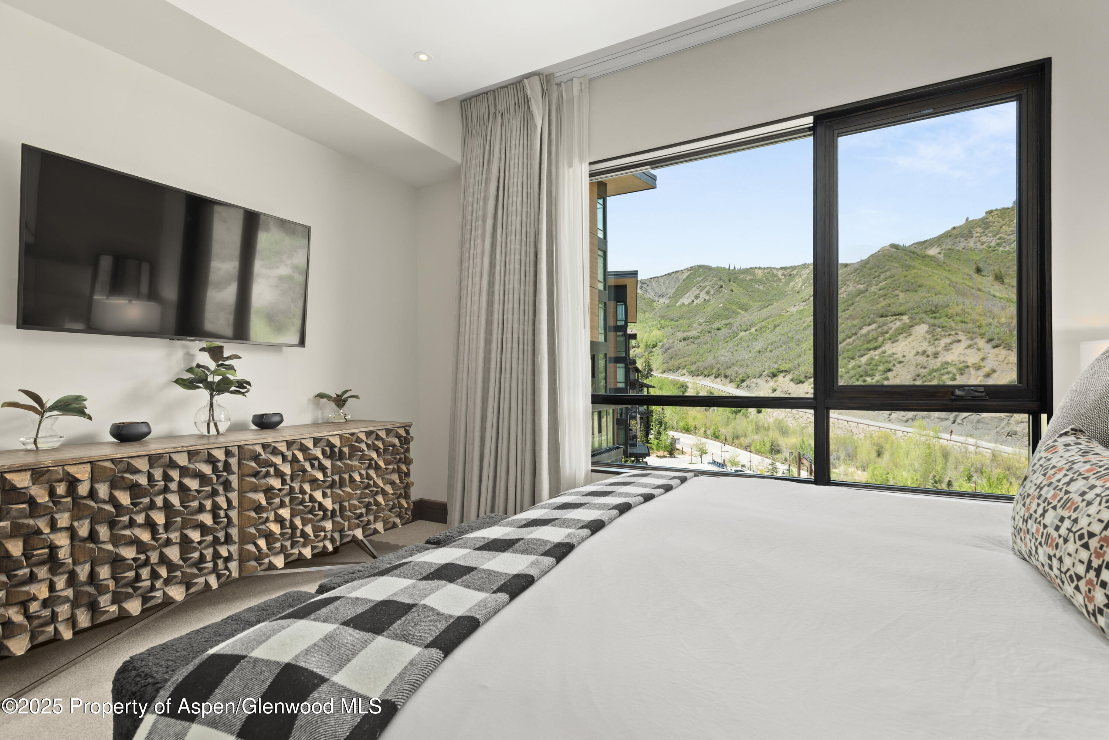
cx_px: 554
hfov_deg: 93.3
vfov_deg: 70.5
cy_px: 370
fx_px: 524
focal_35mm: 17
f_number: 7.1
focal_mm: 17
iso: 400
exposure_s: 1/4
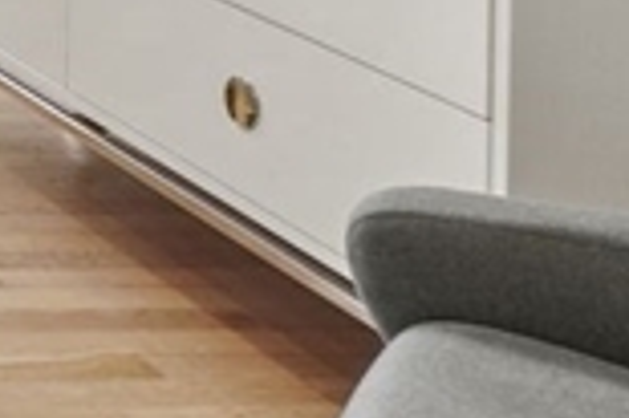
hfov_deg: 13.4
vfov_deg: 11.4
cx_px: -978
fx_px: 1728
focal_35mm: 99
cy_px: -599
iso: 500
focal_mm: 10
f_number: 9
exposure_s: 1/15
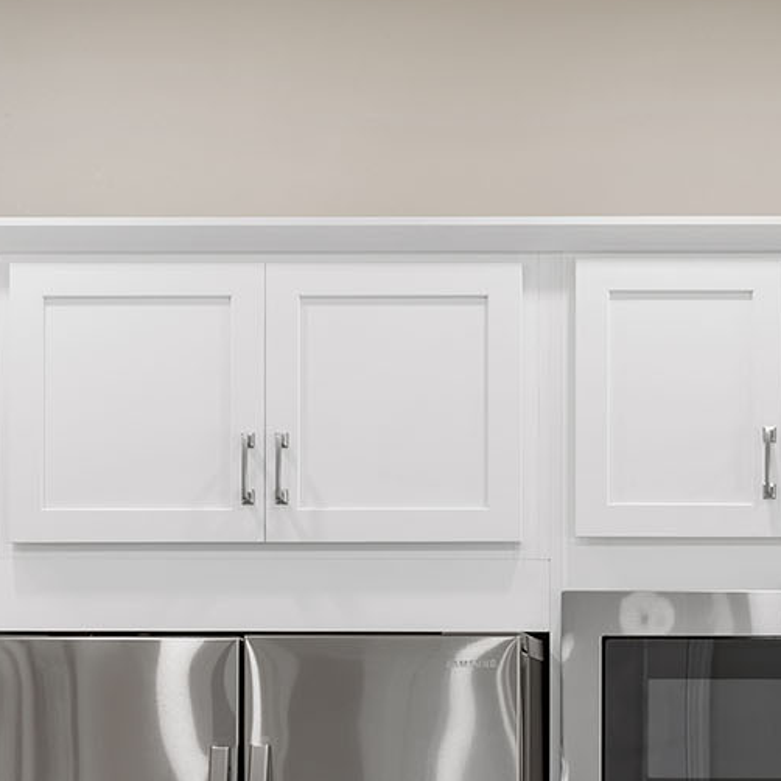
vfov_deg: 8.9
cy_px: 798
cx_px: 1206
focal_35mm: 195
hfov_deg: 8.7
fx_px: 4978
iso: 40
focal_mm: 64
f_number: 9
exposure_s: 6
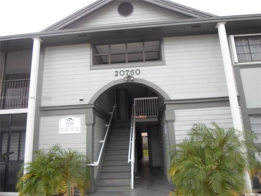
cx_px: 130
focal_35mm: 25
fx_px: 188
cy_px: 98
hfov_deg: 69.4
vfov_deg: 54.9
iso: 80
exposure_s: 1/125
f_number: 2.5
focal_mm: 4.5
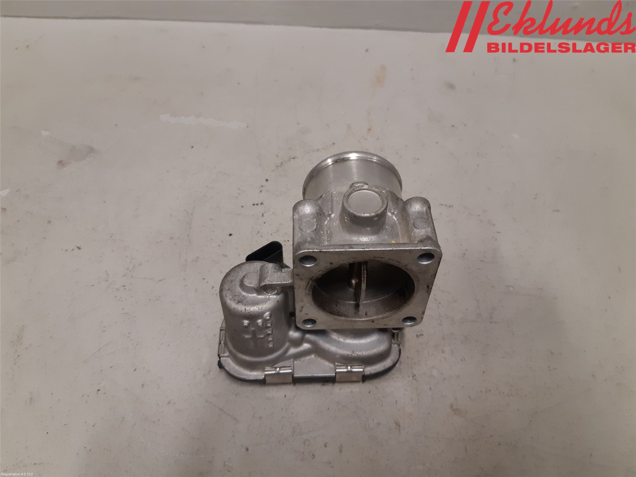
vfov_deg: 53.1
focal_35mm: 26
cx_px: 318
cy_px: 238
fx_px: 478
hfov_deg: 67.3
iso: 125
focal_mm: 3.93
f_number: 1.7
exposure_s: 1/50
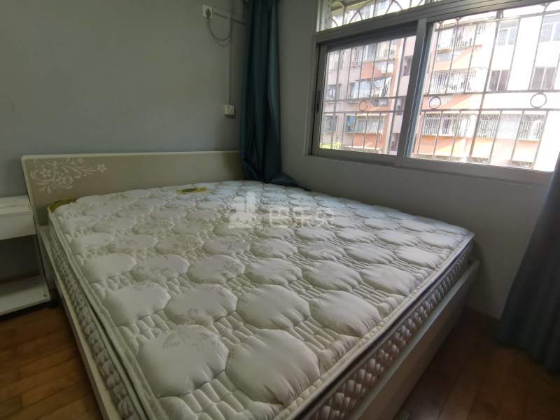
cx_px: 280
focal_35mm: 17
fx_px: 275
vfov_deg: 74.7
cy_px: 210
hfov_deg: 91.0
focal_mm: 2.26
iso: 64
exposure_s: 1/50
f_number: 2.2
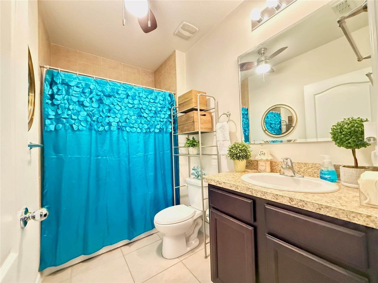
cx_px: 189
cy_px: 142
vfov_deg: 85.7
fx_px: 153
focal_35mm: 14
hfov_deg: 102.1
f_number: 2.2
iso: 2000
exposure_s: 1/30
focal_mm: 2.22
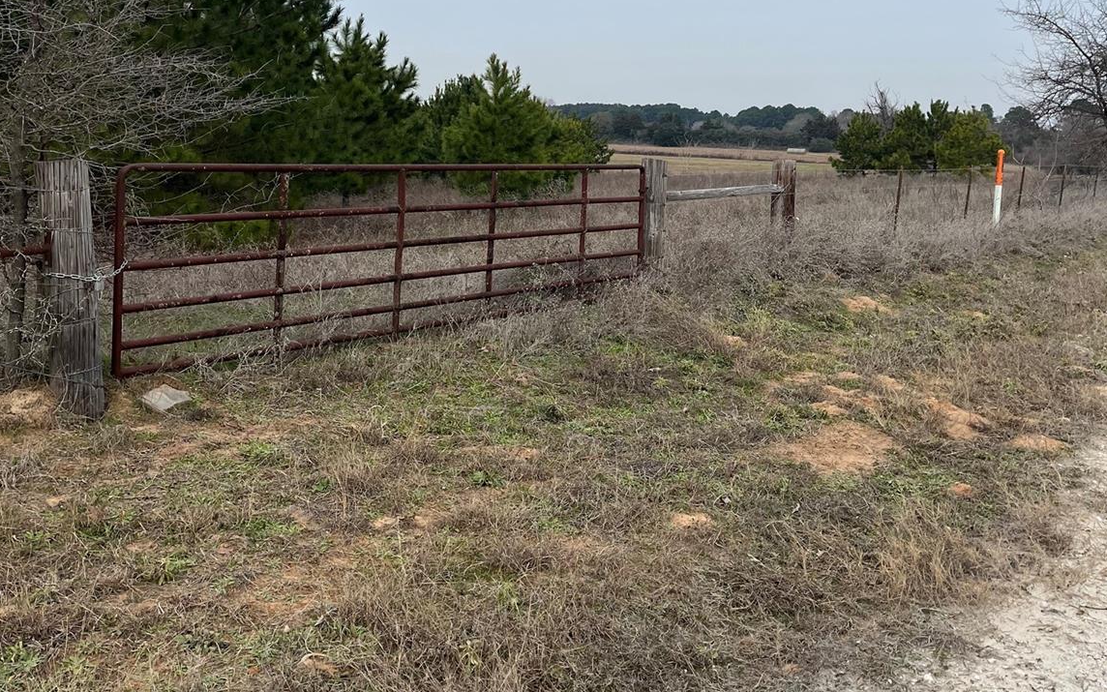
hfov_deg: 52.7
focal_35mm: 37
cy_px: 196
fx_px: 1116
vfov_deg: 33.9
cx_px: 554
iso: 50
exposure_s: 1/3745
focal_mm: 5.1
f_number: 1.6
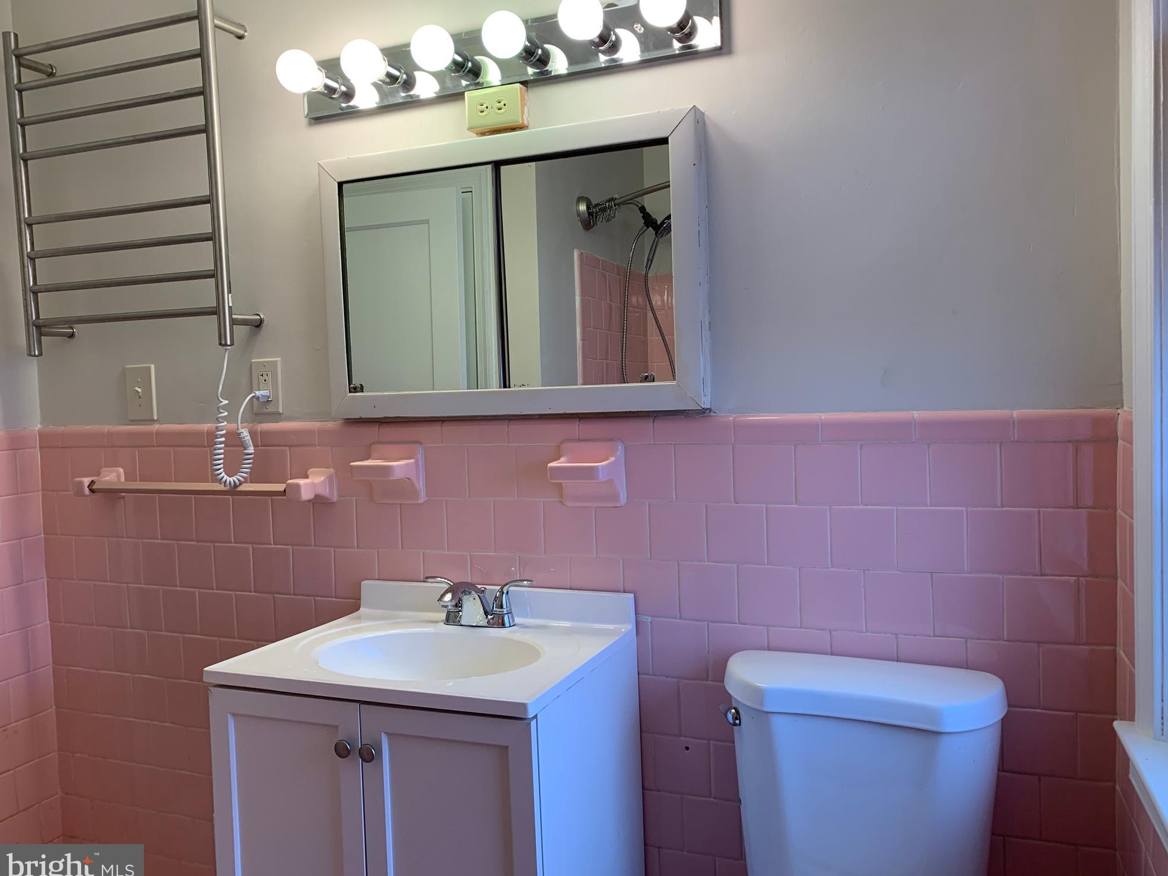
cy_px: 438
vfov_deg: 51.4
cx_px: 602
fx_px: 911
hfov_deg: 65.3
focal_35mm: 27
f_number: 1.8
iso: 80
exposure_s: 1/120
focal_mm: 4.25
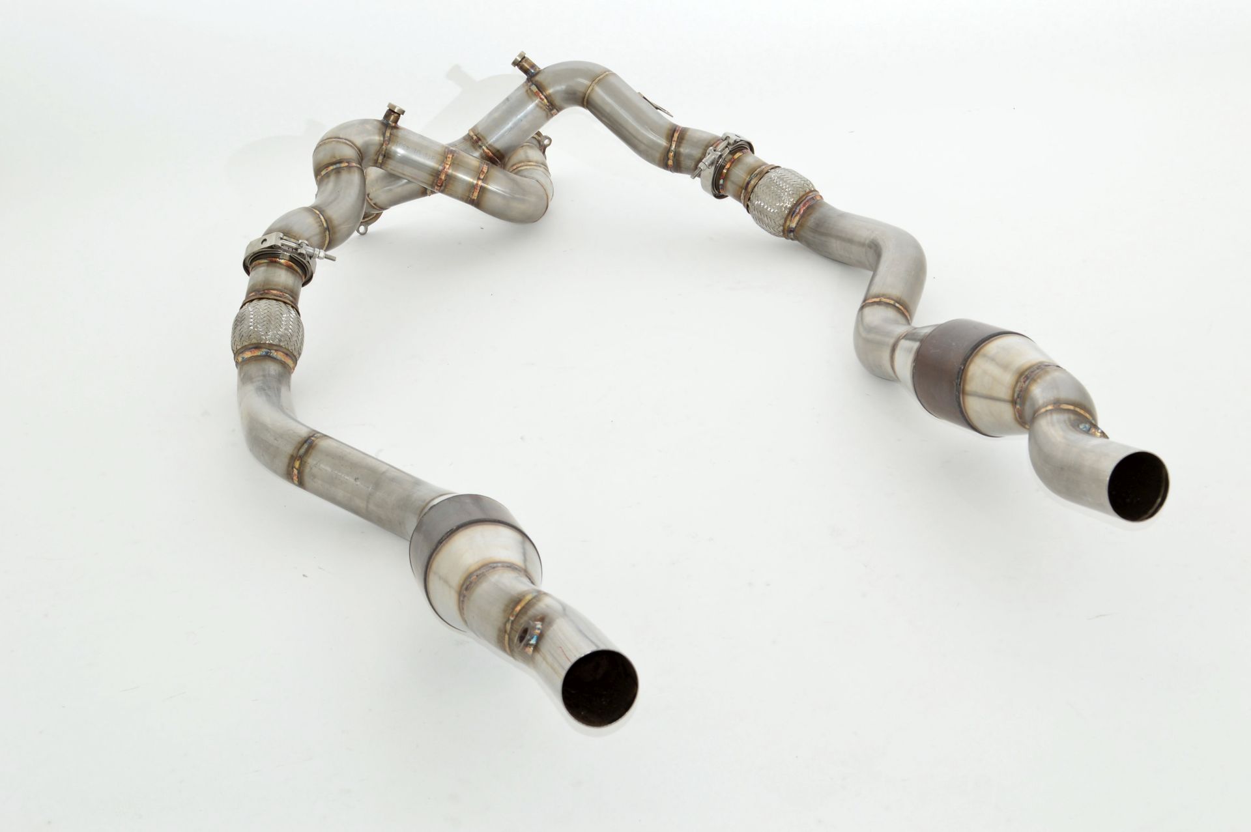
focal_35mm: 54
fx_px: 1875
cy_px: 416
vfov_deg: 25.0
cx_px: 626
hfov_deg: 36.9
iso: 200
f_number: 10
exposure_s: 1/160
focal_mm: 36
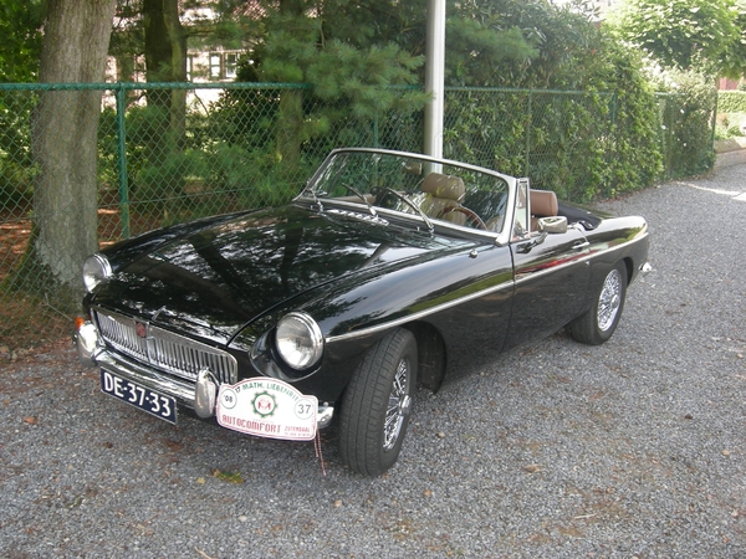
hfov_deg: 51.4
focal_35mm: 36
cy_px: 280
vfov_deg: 39.7
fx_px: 776
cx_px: 373
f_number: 3.4
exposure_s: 1/72.8
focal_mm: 7.5
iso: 64
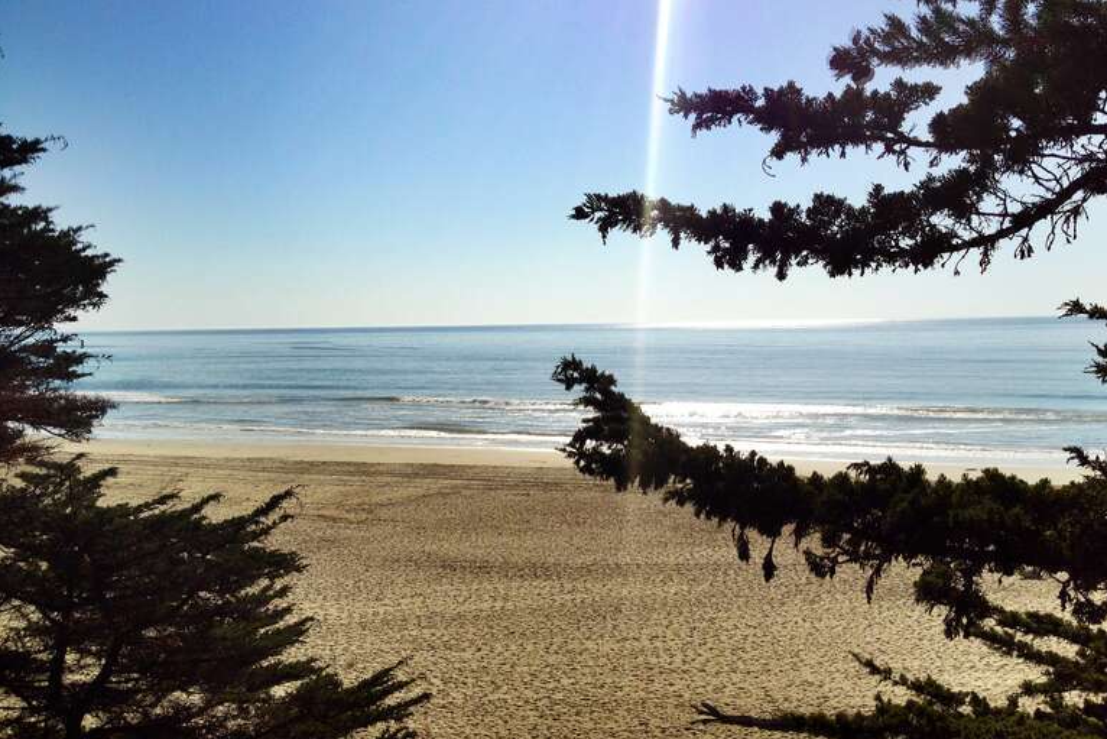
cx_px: 575
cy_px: 339
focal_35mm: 38
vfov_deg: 35.0
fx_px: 1169
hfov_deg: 50.7
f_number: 2.4
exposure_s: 1/6135
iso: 50
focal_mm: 4.28
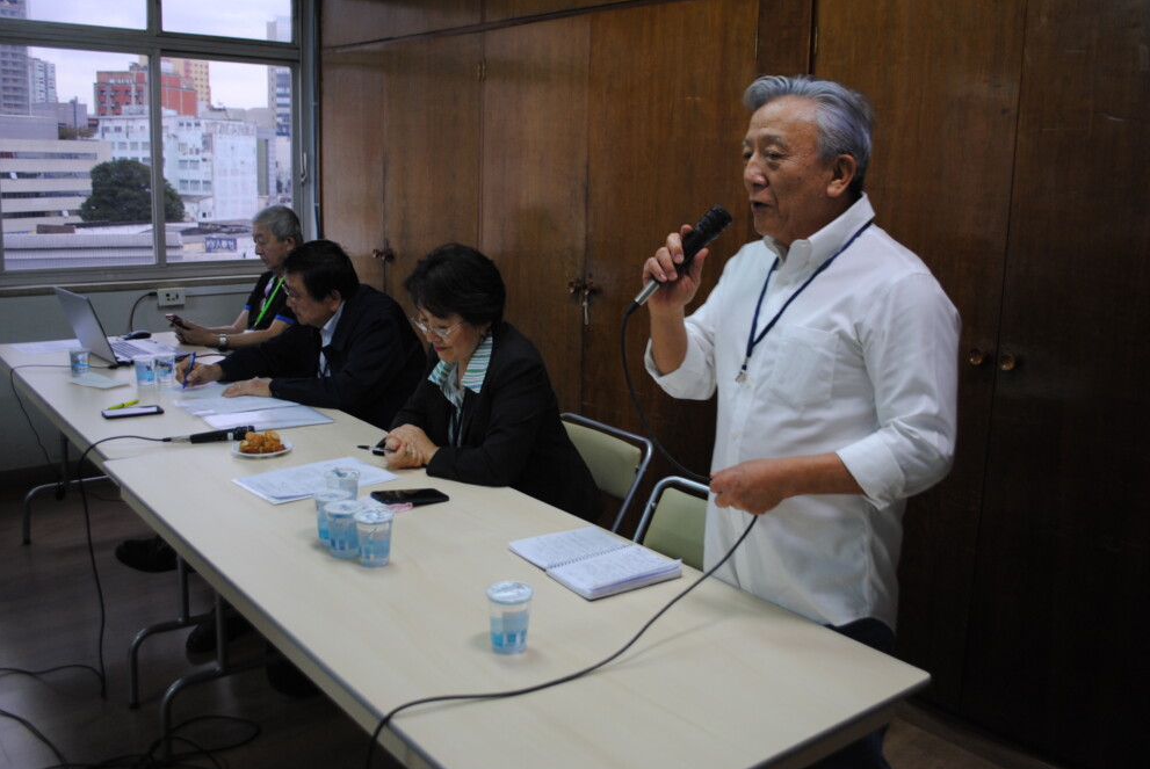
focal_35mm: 31
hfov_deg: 60.2
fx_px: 991
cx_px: 574
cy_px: 378
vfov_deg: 42.4
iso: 220
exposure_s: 1/30
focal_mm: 20
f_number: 3.8
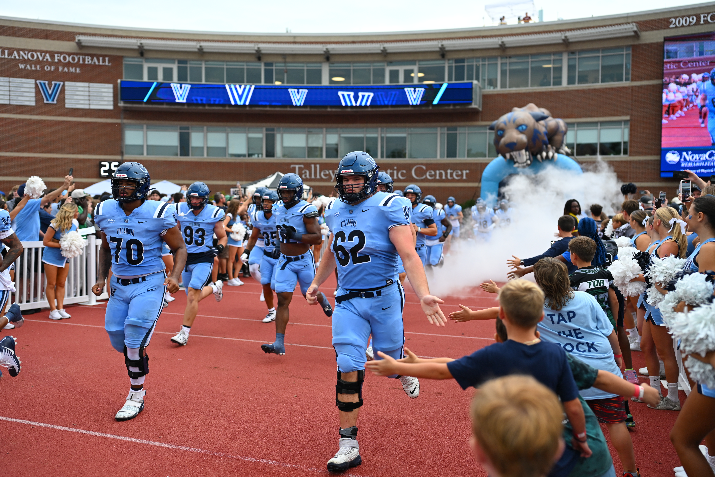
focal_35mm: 35
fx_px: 695
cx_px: 358
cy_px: 238
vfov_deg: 37.9
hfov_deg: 54.4
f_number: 2
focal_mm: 35
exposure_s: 1/2000
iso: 450
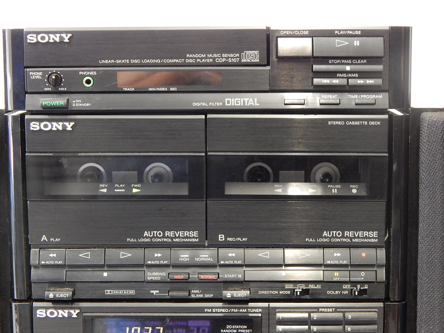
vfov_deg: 21.3
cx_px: 222
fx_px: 885
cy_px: 166
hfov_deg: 28.2
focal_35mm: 69
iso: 800
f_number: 4.1
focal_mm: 12.3
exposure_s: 1/8
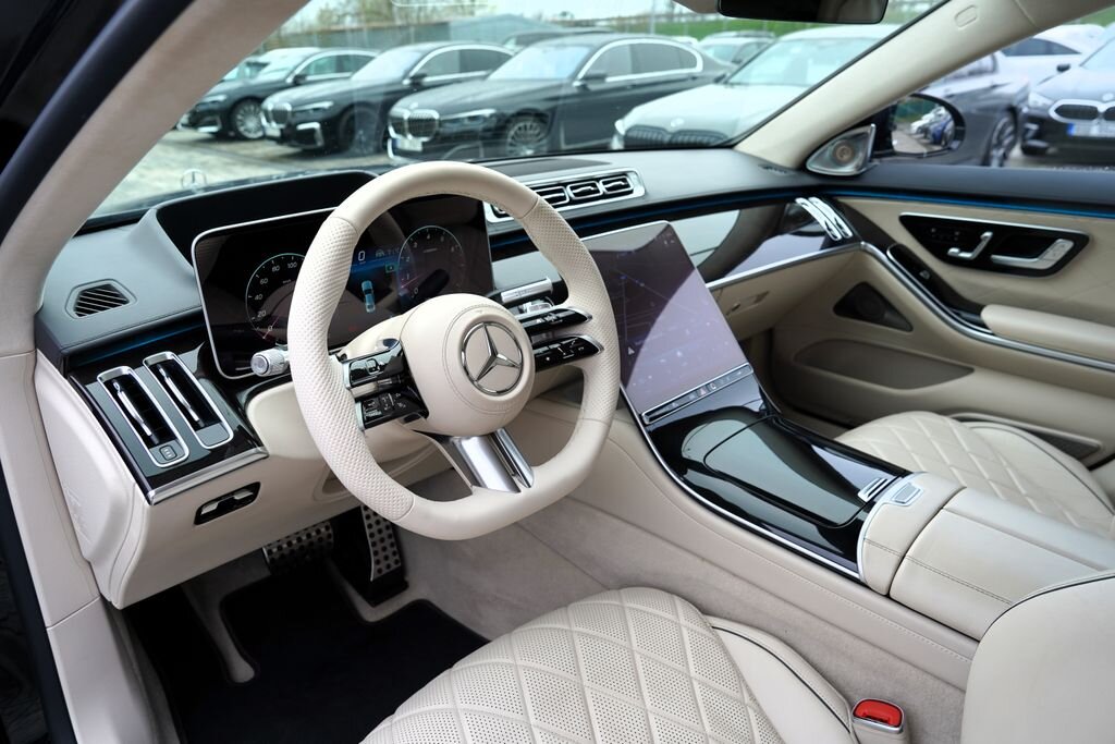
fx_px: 743
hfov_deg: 73.7
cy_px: 372
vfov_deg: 53.1
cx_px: 558
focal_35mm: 24
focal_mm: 24
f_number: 5.6
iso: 100
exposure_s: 1/100
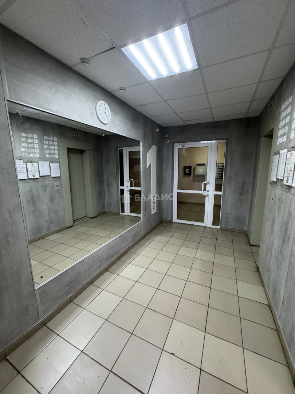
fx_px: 159
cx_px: 148
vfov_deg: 102.1
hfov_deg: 85.7
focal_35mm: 14
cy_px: 197
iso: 400
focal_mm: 2.22
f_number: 2.2
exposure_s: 1/50
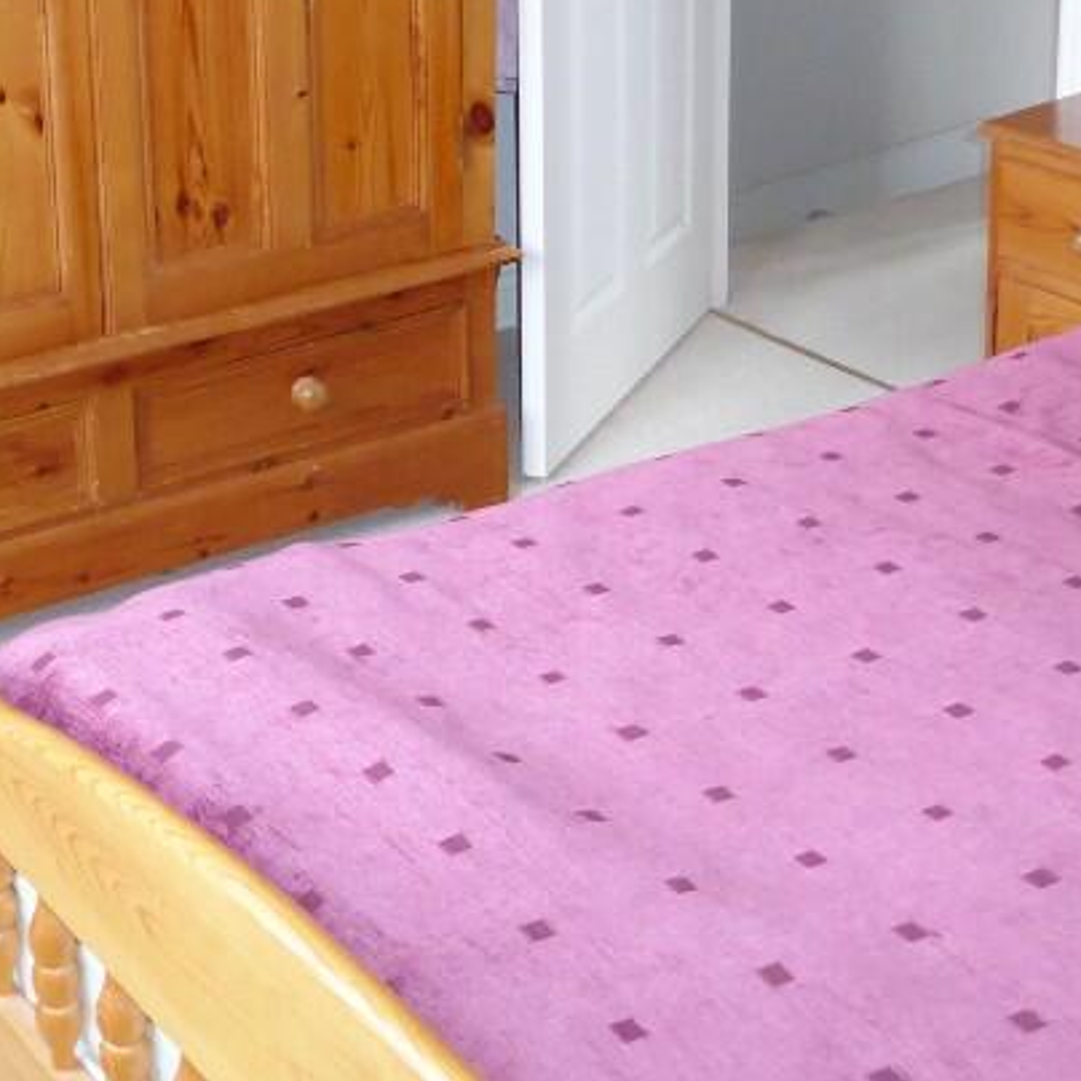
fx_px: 2297
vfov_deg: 25.5
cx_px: 249
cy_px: 56
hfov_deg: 26.1
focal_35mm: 65
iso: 800
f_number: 2
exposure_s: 1/125
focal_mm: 6
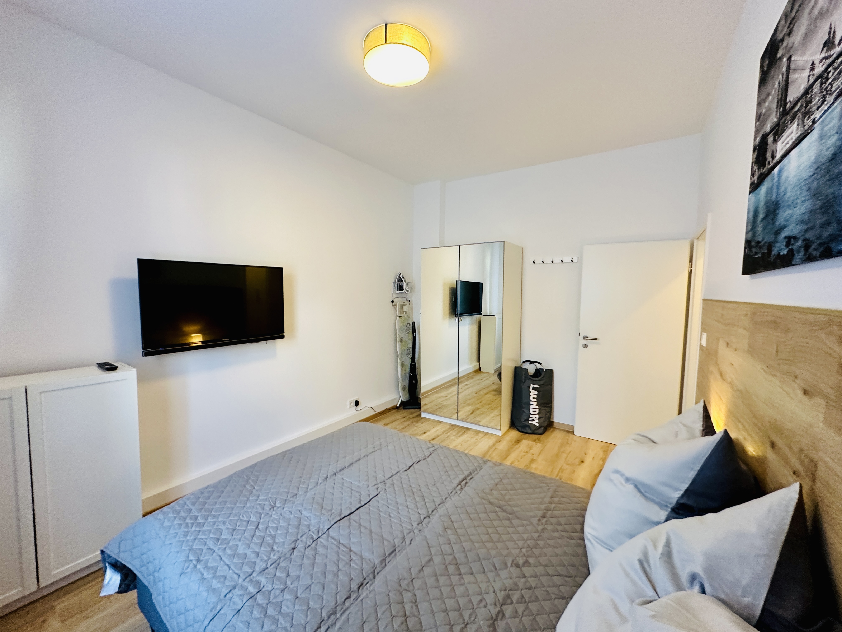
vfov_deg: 85.7
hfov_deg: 102.1
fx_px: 341
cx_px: 421
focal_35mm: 14
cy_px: 316
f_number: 2.2
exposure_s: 1/50
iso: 250
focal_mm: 2.22
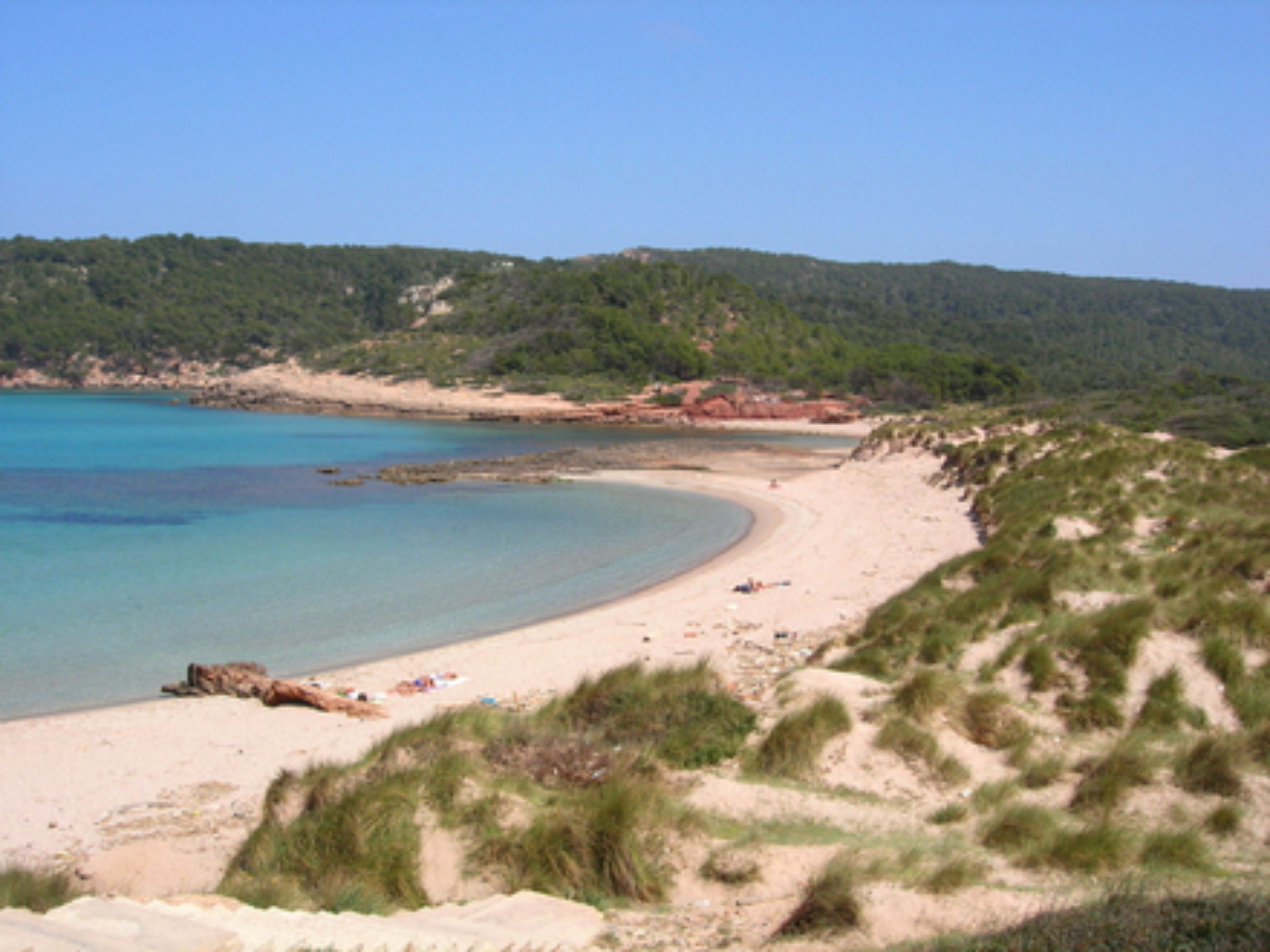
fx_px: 1394
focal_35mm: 38
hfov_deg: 49.0
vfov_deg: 37.7
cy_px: 476
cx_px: 635
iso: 64
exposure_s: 1/567
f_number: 4.8
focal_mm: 7.8
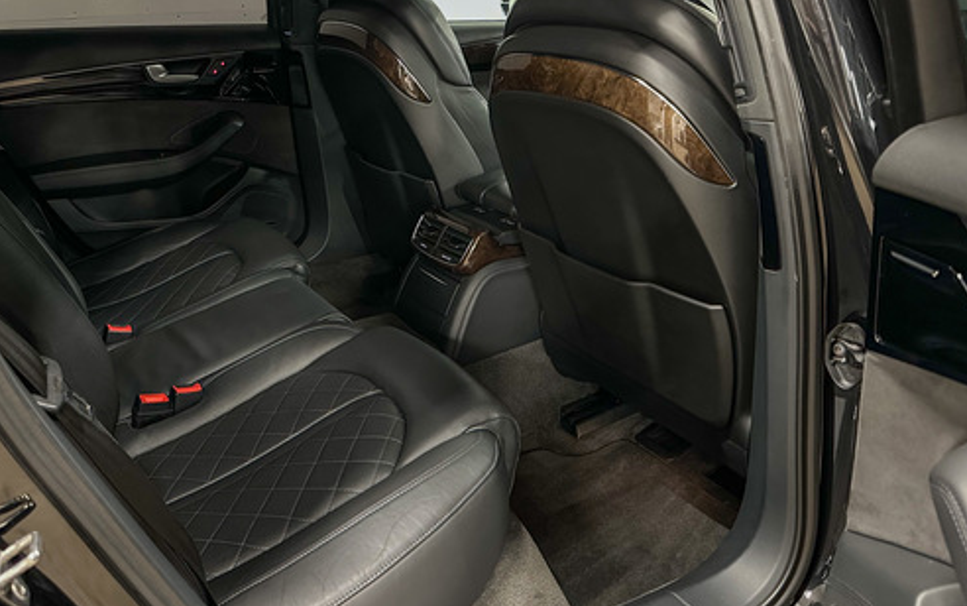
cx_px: 383
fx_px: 817
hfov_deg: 60.7
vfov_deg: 40.4
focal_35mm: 31
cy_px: 234
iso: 1600
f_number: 1.78
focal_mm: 6.86
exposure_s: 1/25
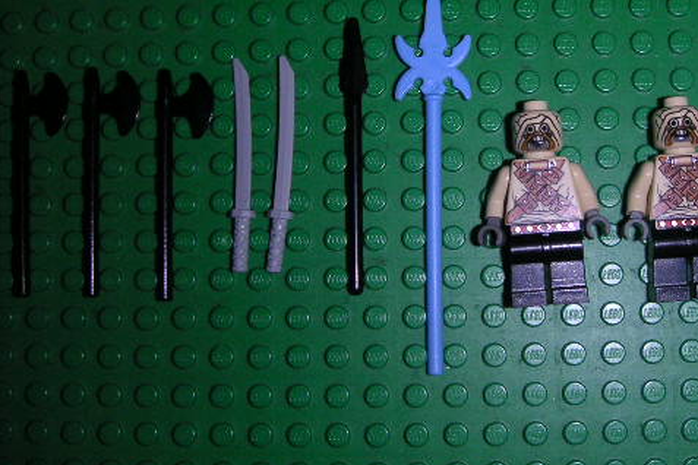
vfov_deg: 25.4
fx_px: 1028
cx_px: 433
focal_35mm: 53
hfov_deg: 37.3
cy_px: 175
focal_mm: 6
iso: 160
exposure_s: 1/45
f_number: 6.7
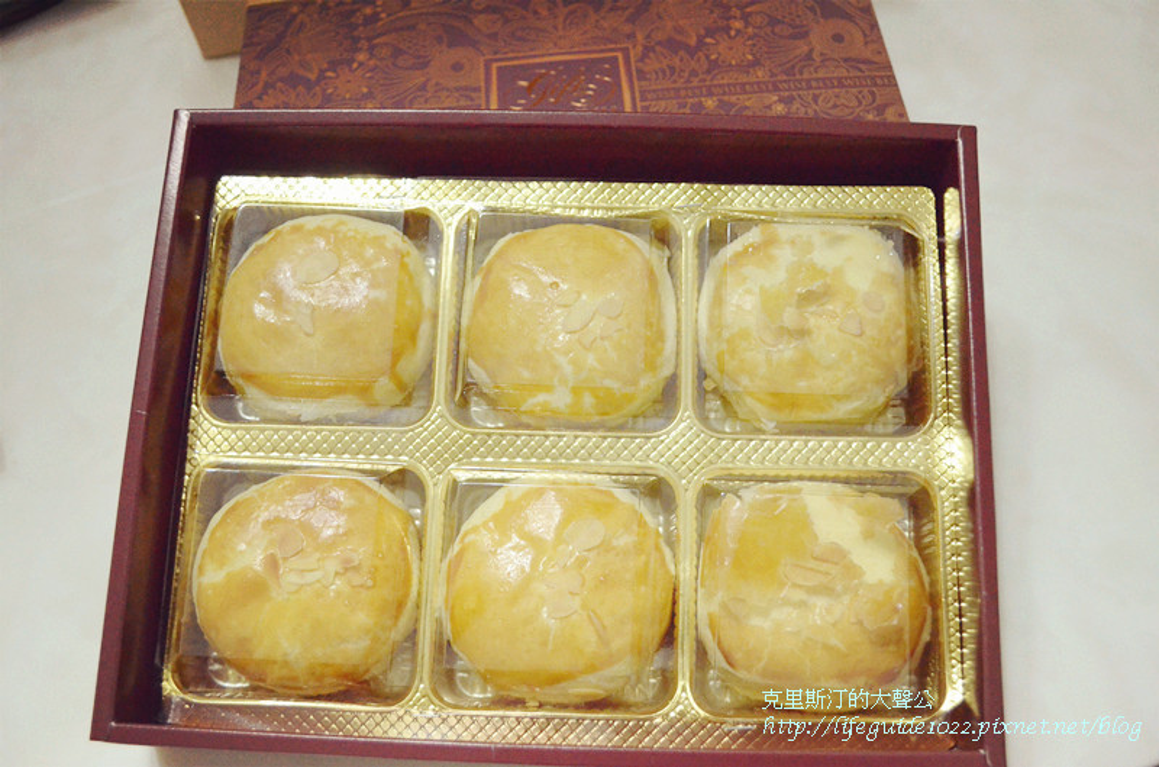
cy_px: 384
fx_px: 1156
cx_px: 580
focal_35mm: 36
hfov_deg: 53.2
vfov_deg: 36.7
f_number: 4.5
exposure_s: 1/160
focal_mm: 24
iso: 6400
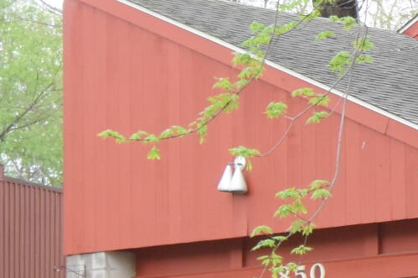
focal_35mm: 181
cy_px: 306
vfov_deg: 7.5
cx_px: 783
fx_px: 2101
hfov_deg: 10.6
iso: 800
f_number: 5.6
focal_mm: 20
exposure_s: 1/160
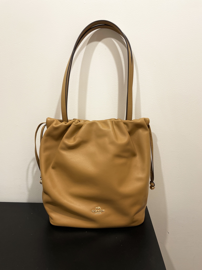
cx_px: 101
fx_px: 202
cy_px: 135
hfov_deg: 53.1
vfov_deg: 67.3
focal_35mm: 26
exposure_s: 1/50
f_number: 1.6
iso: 125
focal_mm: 4.2
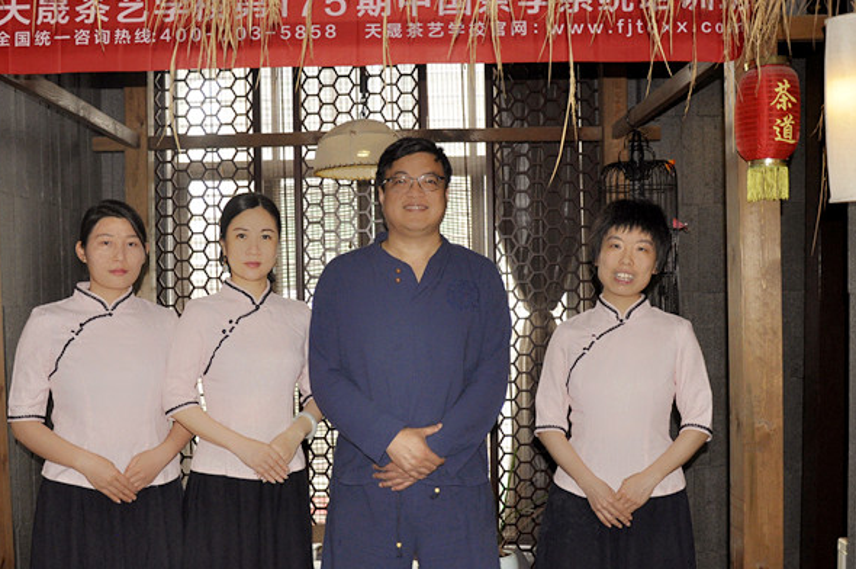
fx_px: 1014
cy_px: 339
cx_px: 386
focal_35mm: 43
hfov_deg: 45.7
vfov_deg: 31.3
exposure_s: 1/60
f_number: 3.8
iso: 500
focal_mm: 21
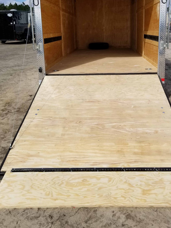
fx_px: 237
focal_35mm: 36
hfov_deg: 39.6
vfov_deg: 50.5
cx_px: 97
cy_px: 77
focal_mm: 4.25
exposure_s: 1/4128
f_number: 1.7
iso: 50
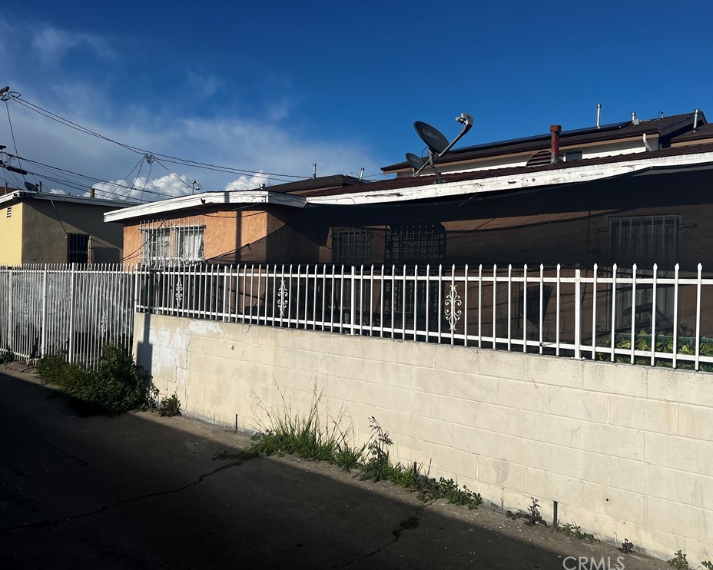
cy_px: 280
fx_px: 591
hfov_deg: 62.2
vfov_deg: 51.5
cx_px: 371
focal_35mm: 28
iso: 50
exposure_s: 1/11364
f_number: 1.5
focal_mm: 5.7
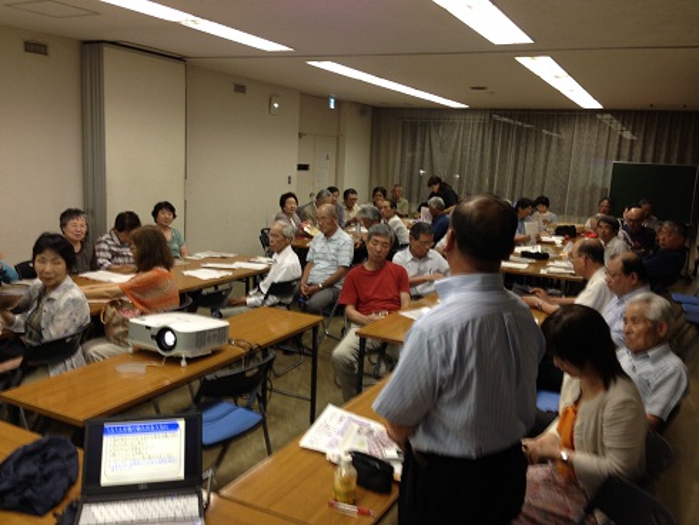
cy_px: 262
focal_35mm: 33
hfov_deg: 55.3
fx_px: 667
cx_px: 350
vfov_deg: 43.0
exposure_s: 1/20
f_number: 2.4
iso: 50
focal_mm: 4.13
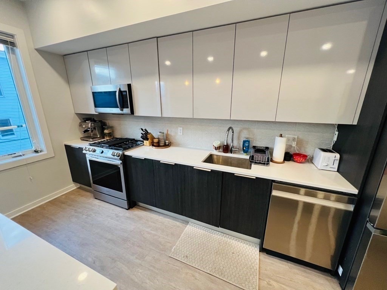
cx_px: 194
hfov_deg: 106.2
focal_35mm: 13
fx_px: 145
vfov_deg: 89.9
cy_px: 145
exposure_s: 1/120
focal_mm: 1.57
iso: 200
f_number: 1.8
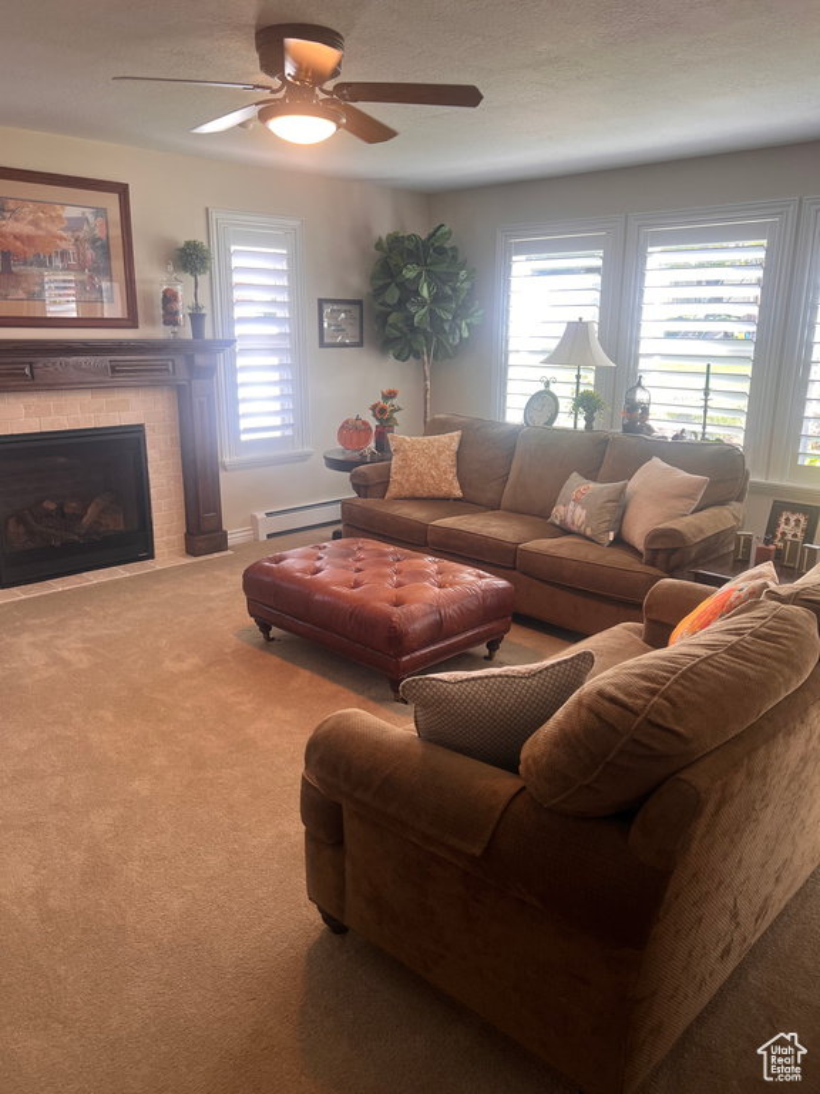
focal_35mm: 26
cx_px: 410
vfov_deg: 67.3
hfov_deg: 53.1
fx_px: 821
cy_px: 547
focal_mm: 5.7
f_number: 1.5
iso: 100
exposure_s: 1/120
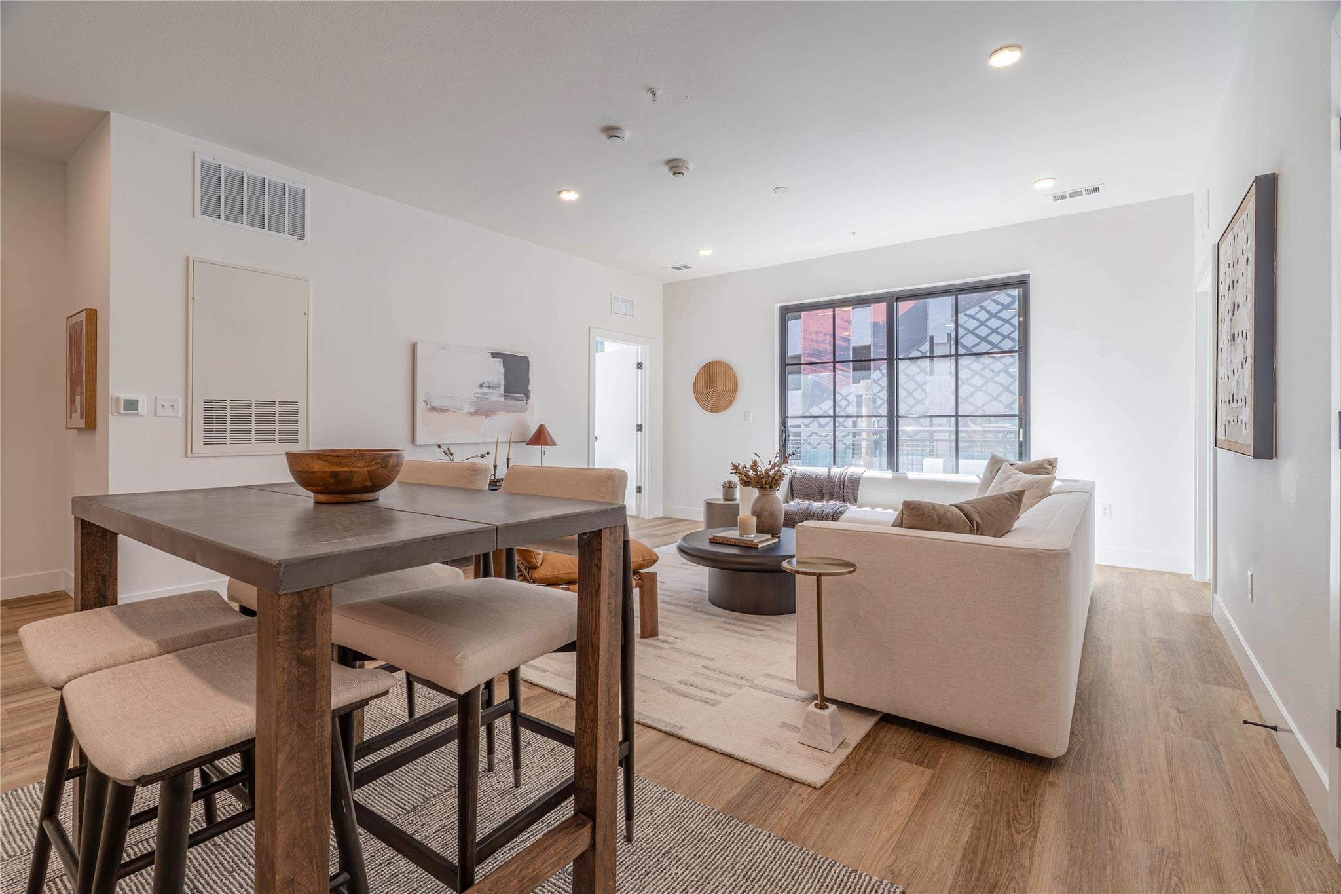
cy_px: 447
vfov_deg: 73.7
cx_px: 670
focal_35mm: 16
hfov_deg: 96.7
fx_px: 596
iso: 125
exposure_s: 1/250
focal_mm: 16
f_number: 8
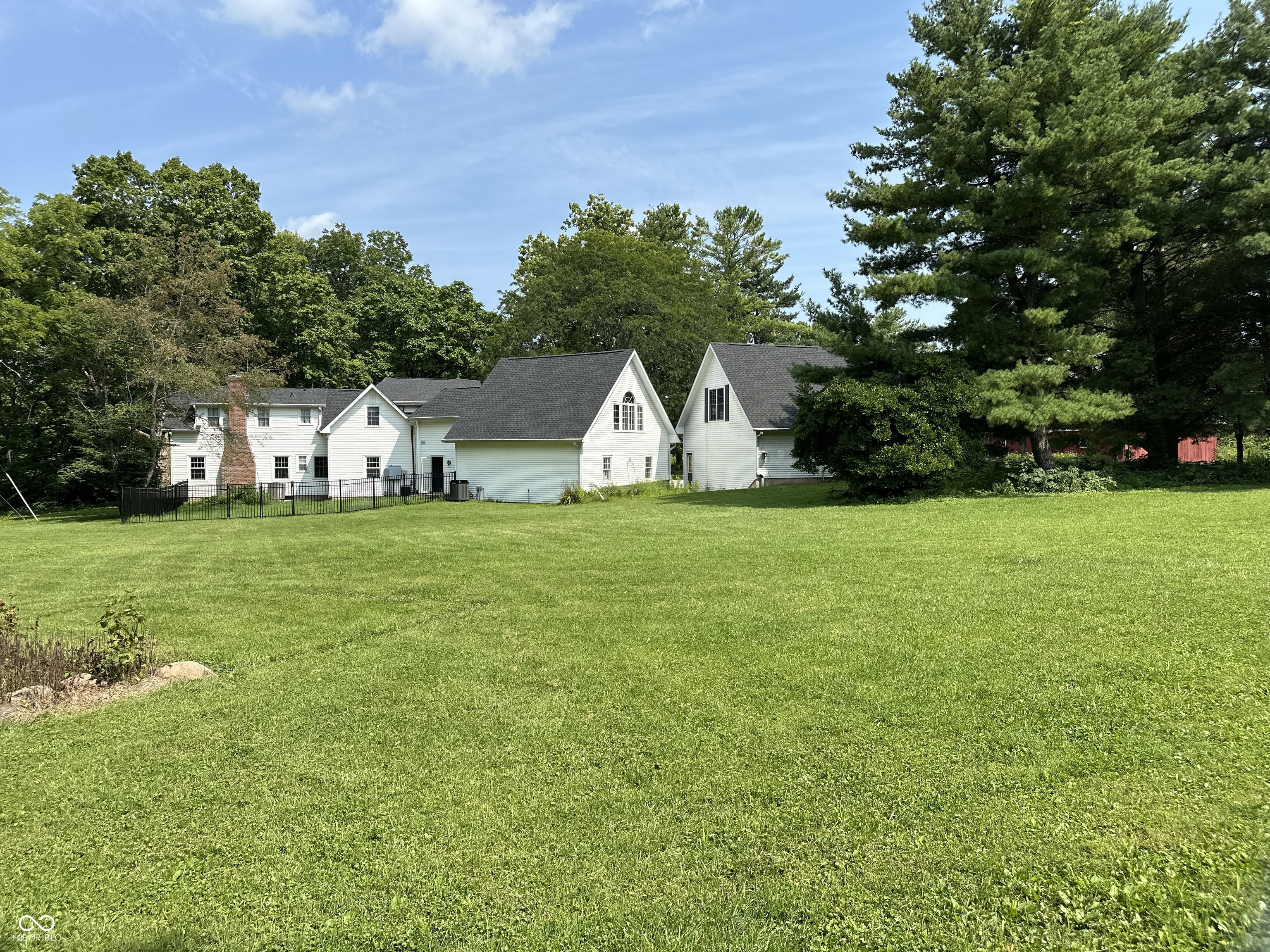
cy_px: 476
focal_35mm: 24
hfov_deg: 71.6
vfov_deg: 56.8
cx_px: 635
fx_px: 881
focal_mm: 6.86
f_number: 1.78
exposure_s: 1/3472
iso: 80
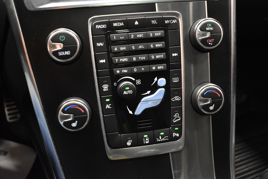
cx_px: 134
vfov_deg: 33.0
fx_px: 302
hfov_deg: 47.9
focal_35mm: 40
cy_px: 90
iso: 4500
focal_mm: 27
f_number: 4
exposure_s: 1/40
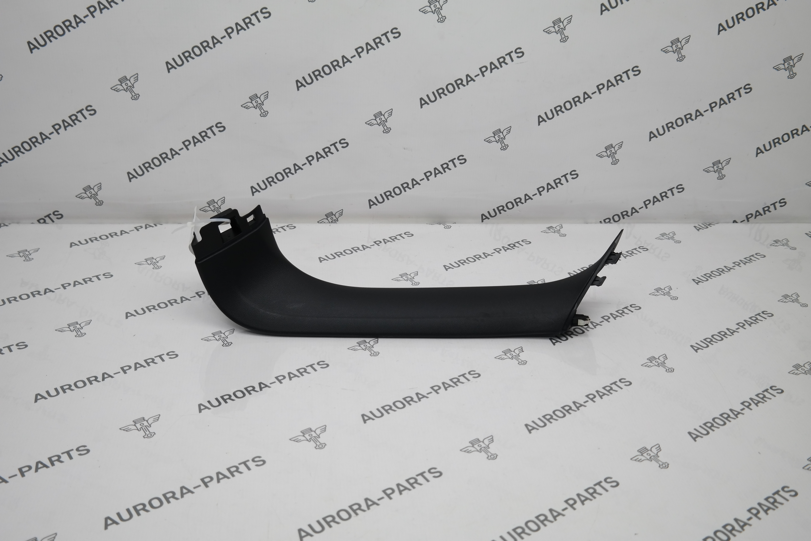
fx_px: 856
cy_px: 270
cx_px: 406
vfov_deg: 35.1
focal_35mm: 38
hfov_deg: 50.7
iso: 200
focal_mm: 25
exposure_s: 1/100
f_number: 4
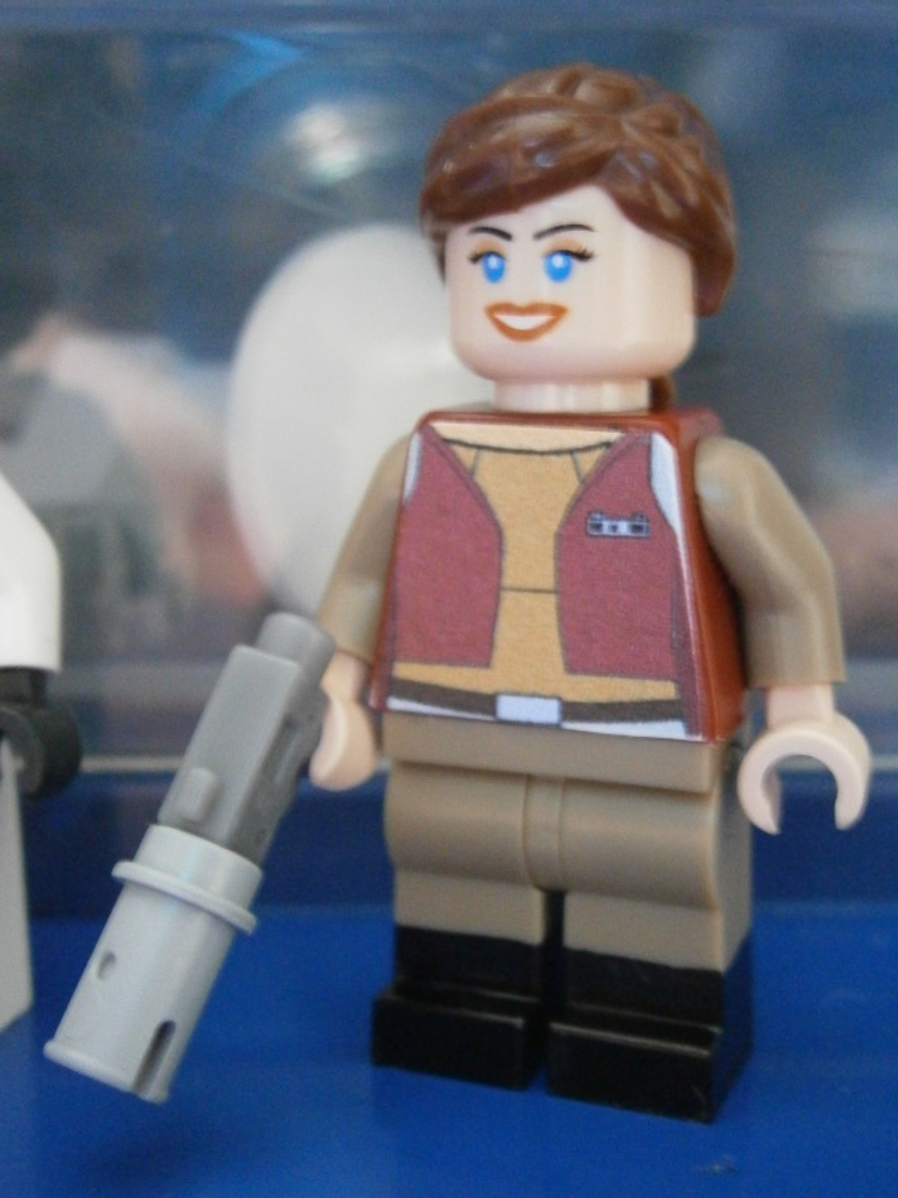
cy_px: 599
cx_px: 449
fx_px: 1626
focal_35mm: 47
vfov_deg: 40.4
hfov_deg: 30.9
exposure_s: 1/15
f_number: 3.4
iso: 800
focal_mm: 8.3
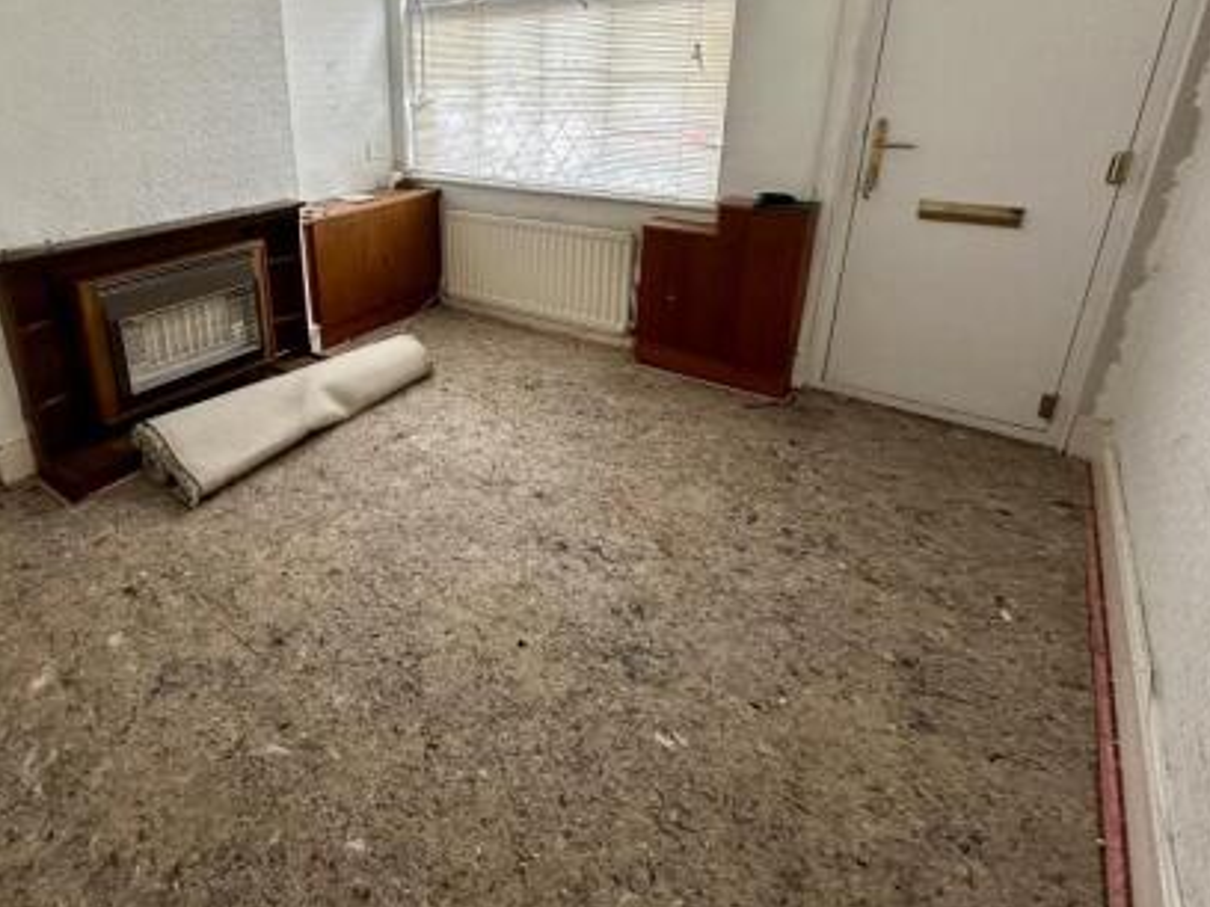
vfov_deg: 64.3
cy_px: 304
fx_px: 699
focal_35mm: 20
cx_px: 432
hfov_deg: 79.8
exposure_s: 1/66
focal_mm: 2.22
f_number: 2.2
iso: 320
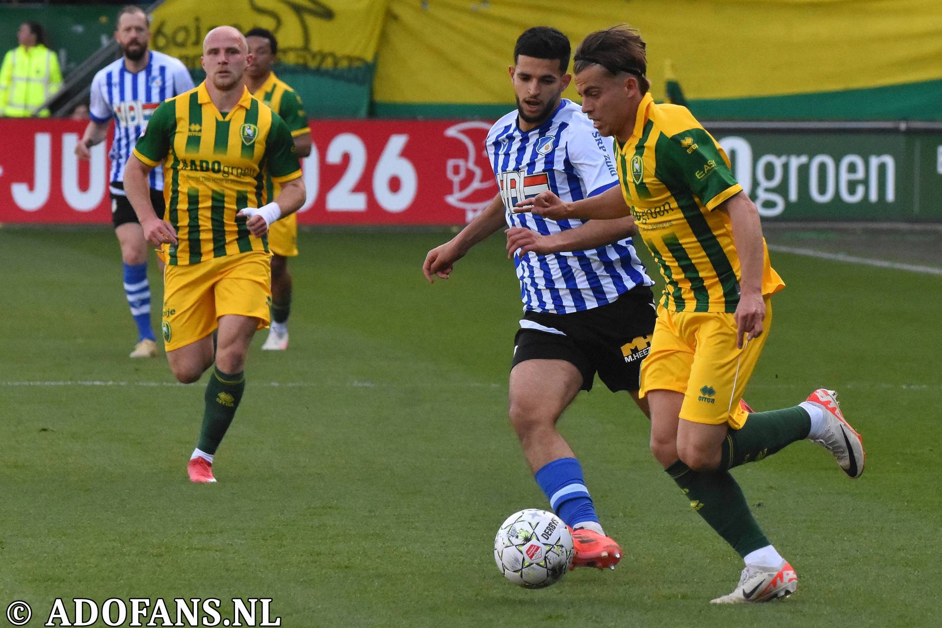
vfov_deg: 4.6
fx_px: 7849
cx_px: 471
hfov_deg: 6.9
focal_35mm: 300
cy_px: 314
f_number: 5.6
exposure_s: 1/2000
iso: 4000
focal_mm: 200
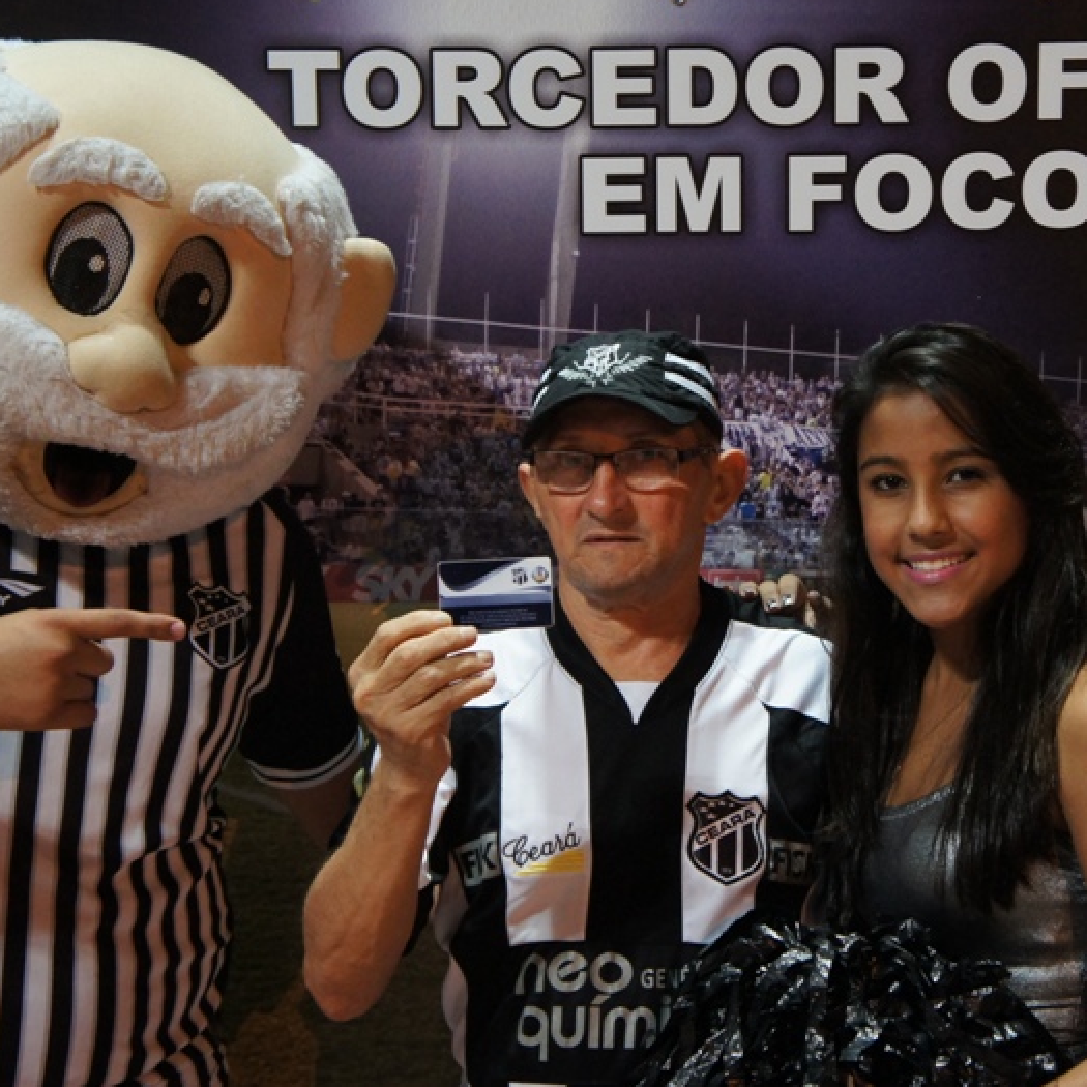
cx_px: 656
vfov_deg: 22.9
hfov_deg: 22.8
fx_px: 2687
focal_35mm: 76
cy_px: 539
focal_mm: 39
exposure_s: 1/30
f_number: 4.5
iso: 1600
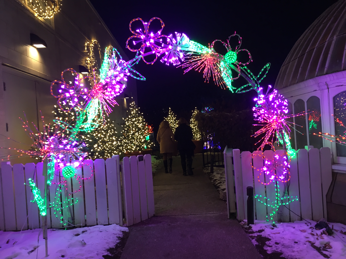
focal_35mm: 29
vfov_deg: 48.2
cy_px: 130
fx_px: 290
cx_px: 173
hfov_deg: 61.7
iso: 100
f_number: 2.2
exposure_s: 1/30
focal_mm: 4.15
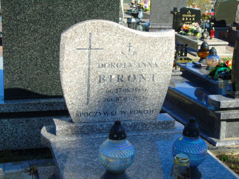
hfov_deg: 31.2
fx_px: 428
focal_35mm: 62
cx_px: 120
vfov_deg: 23.7
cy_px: 90
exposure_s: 1/320
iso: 80
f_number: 4.5
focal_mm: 11
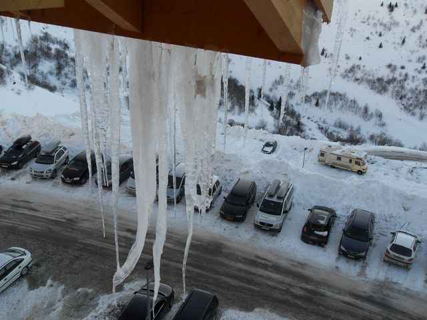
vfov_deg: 40.7
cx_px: 214
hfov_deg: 52.6
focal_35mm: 35
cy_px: 160
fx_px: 432
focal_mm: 6.3
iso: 80
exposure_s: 1/250
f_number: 3.5
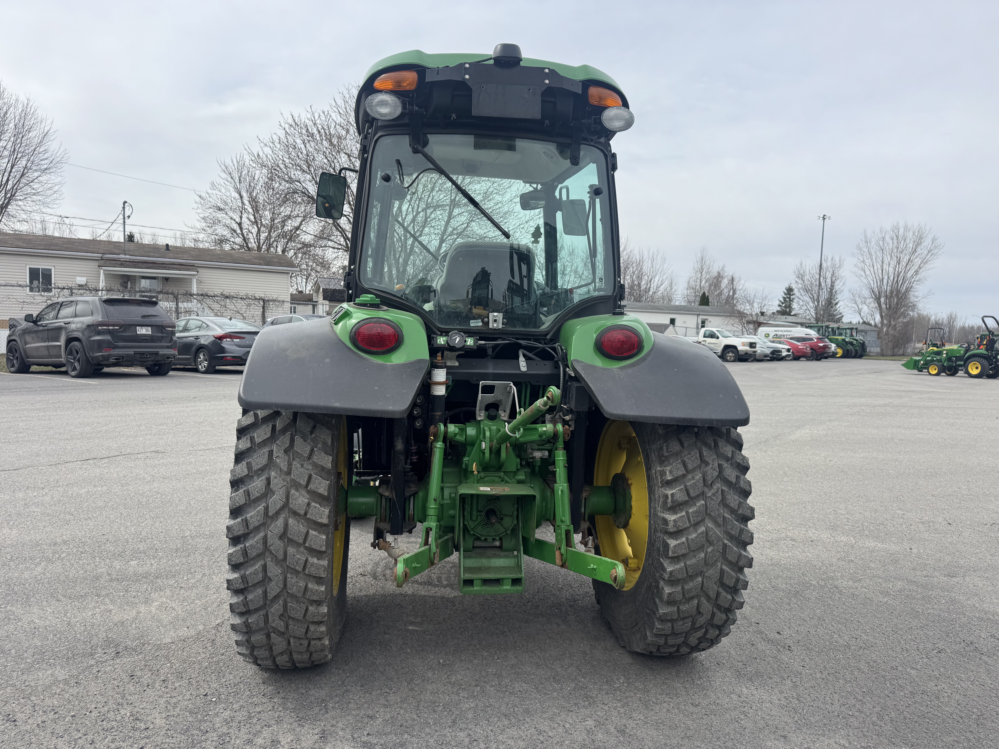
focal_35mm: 24
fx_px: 693
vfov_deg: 56.8
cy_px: 374
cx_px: 500
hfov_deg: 71.6
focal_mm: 6.76
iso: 80
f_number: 1.78
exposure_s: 1/4310
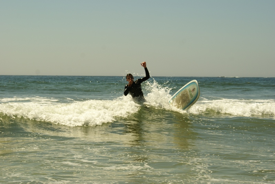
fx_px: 689
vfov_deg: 15.2
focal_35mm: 90
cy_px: 92
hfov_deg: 22.6
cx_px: 138
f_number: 9
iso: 100
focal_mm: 60
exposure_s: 1/400
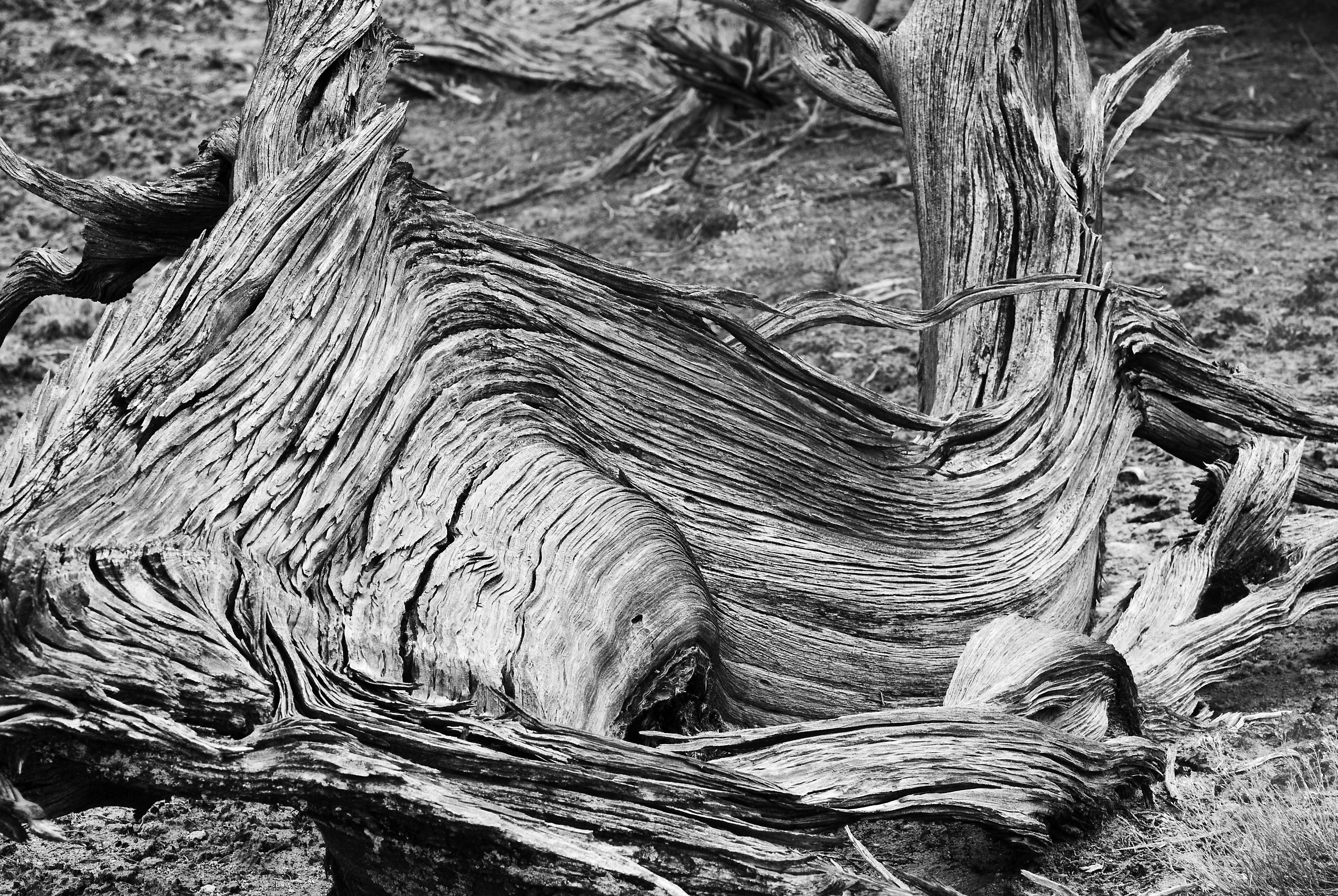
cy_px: 448
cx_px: 669
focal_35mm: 158
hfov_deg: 13.0
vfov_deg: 8.7
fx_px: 5861
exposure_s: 1/125
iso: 200
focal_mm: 105
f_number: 10
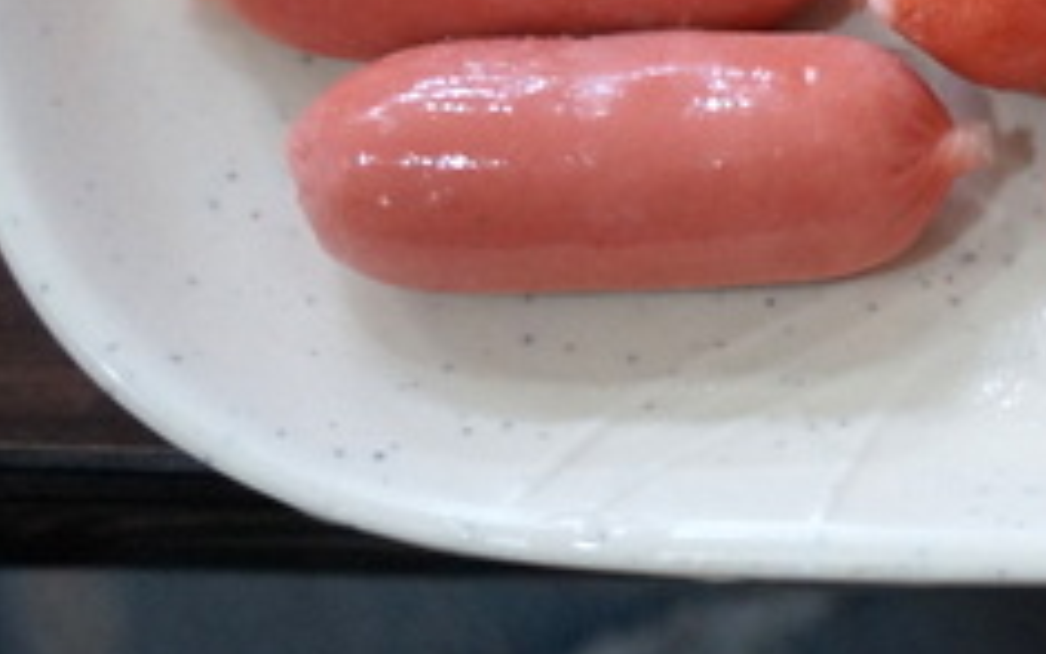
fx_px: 2851
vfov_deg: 12.6
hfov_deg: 19.1
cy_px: -229
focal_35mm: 100
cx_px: 1380
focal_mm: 24
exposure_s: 1/60
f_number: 4.5
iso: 2000
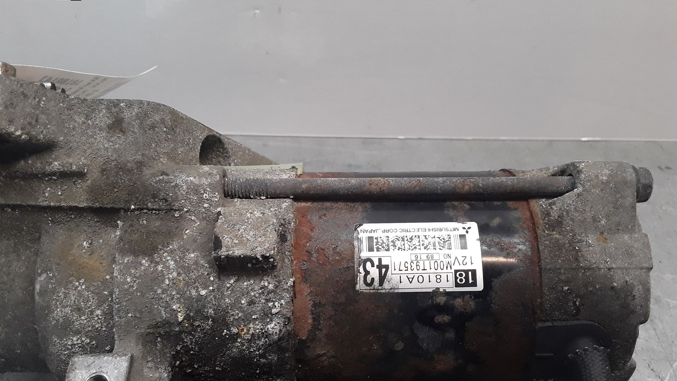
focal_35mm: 31
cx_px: 341
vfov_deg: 37.6
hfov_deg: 62.6
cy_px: 237
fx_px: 557
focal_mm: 2.91
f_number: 1.9
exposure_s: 1/100
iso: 64
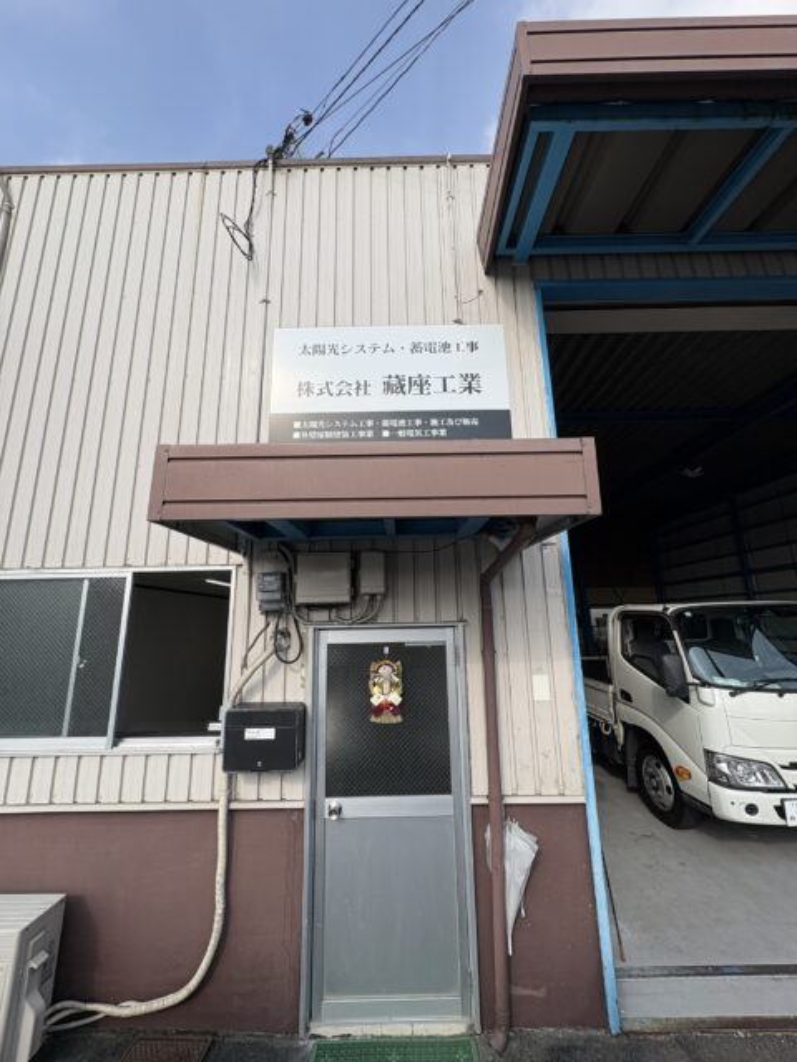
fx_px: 430
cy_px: 531
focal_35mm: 14
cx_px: 398
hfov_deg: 85.7
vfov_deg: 102.1
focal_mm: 2.22
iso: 50
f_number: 2.2
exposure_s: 1/1637
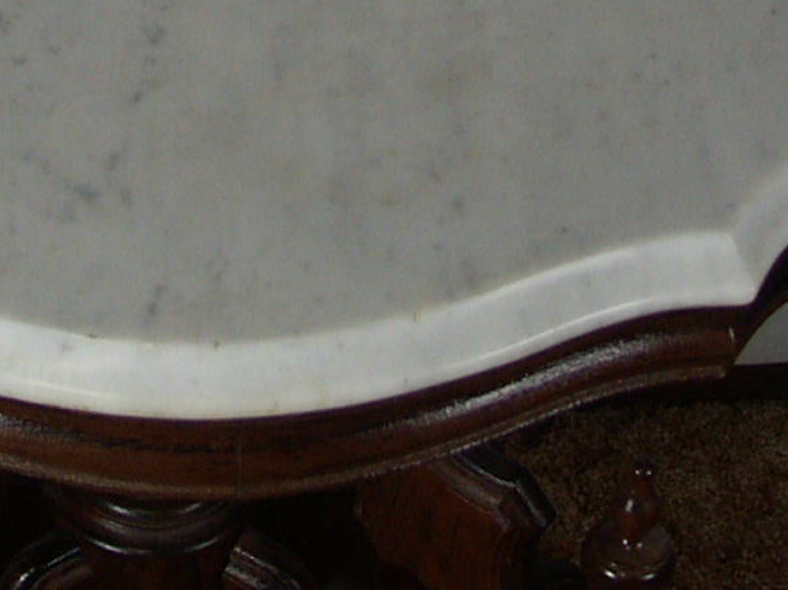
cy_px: -97
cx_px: 269
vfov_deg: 12.6
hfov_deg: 17.1
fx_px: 2617
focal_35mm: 115
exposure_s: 1/40
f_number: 2.8
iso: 100
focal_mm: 8.16
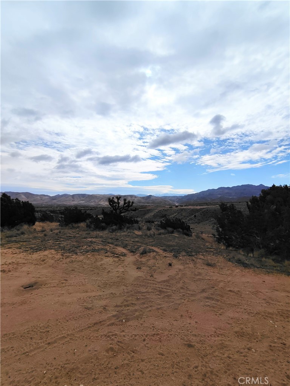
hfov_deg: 78.1
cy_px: 193
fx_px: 179
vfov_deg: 94.5
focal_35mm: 16
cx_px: 145
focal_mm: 2.13
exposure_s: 1/4243
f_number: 2.2
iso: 100
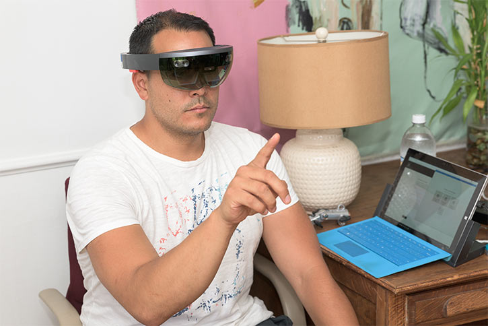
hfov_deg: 30.9
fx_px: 881
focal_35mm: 65
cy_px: 163
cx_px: 244
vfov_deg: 20.9
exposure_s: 1/125
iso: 400
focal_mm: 65
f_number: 5.6
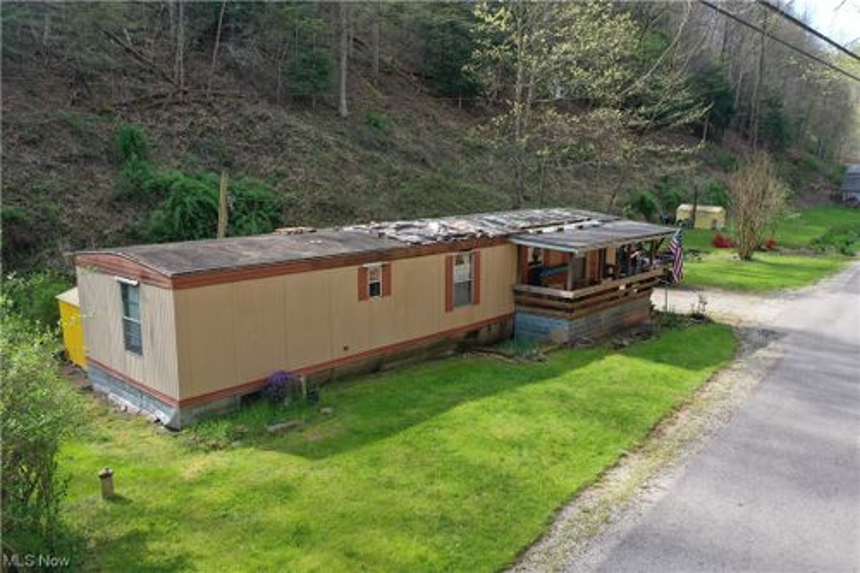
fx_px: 669
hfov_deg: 65.5
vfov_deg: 46.4
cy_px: 286
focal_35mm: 28
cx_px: 430
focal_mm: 10.26
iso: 100
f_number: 4
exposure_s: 1/240
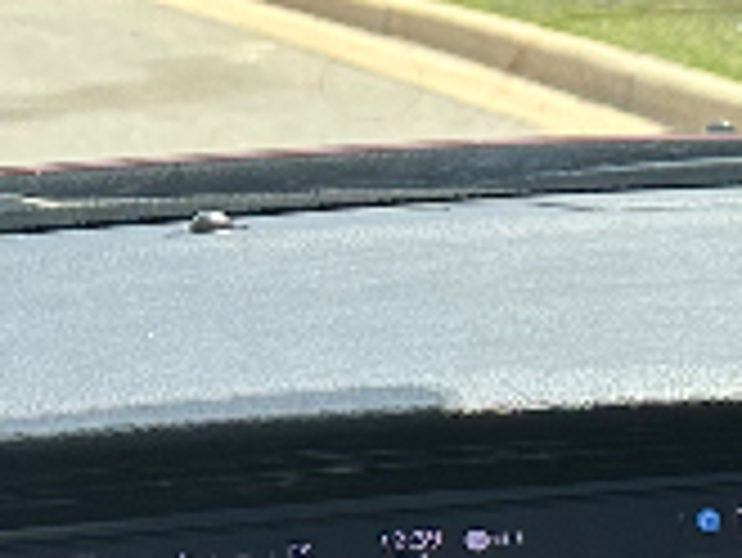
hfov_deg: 11.1
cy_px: 860
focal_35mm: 149
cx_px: 1781
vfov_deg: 9.7
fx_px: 3196
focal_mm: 6.86
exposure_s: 1/879
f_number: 1.78
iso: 80
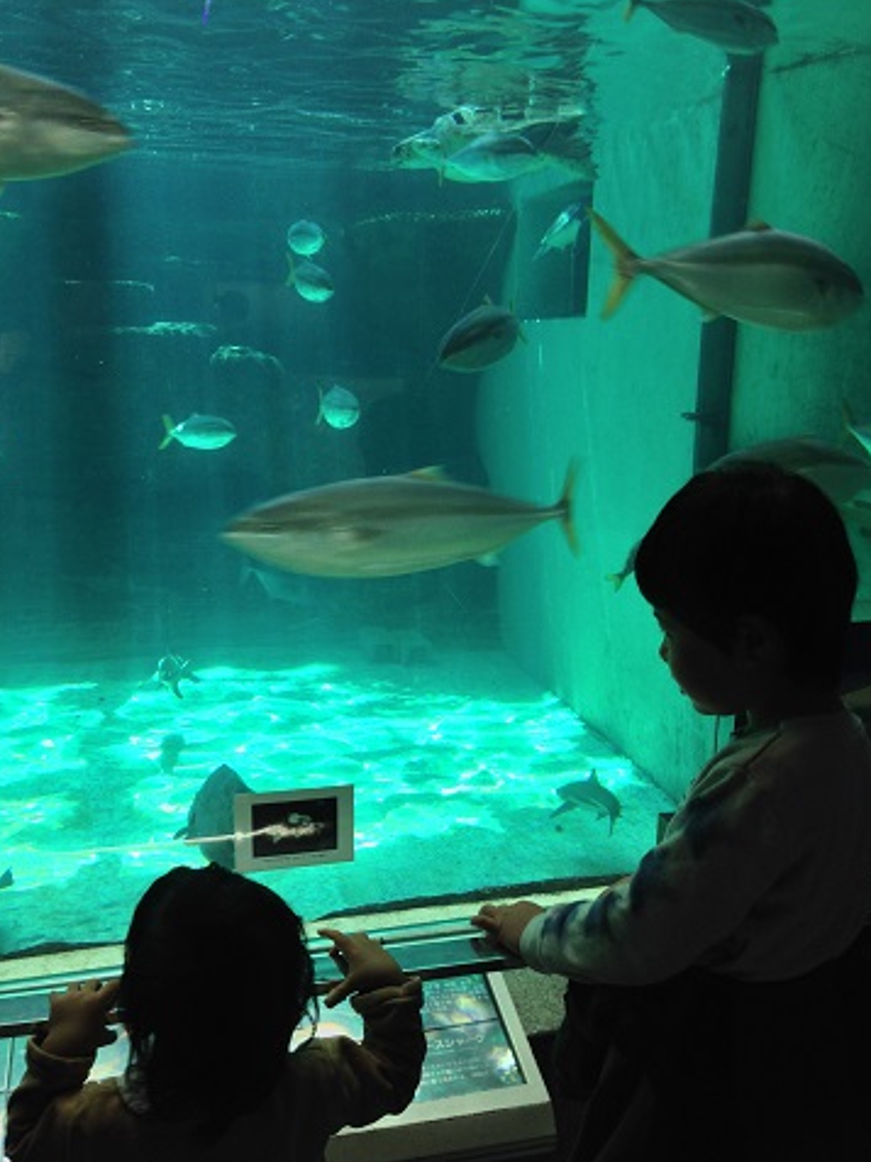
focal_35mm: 34
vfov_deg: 54.0
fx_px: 1141
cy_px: 586
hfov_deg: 41.8
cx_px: 432
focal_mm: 4.12
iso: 50
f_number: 2.4
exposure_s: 1/30
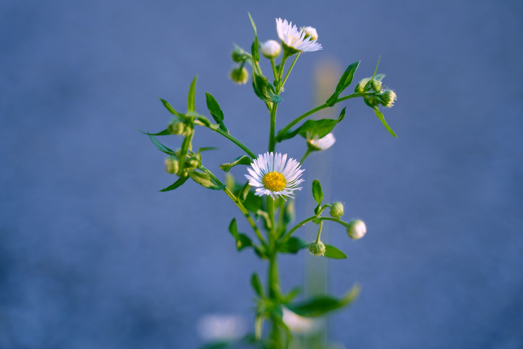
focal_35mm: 75
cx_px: 262
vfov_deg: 18.2
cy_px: 174
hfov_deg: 27.0
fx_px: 1089
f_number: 2.8
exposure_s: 1/200
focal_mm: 75
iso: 100
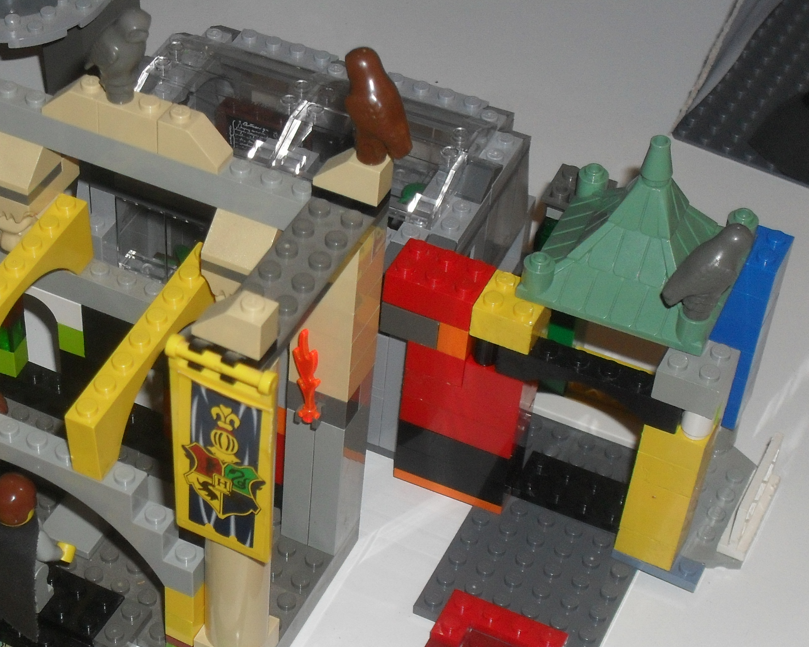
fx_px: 1820
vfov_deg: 20.1
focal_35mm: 76
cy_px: 461
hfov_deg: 24.8
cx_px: 195
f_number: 3.9
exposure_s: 1/45
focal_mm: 8.7
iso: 200
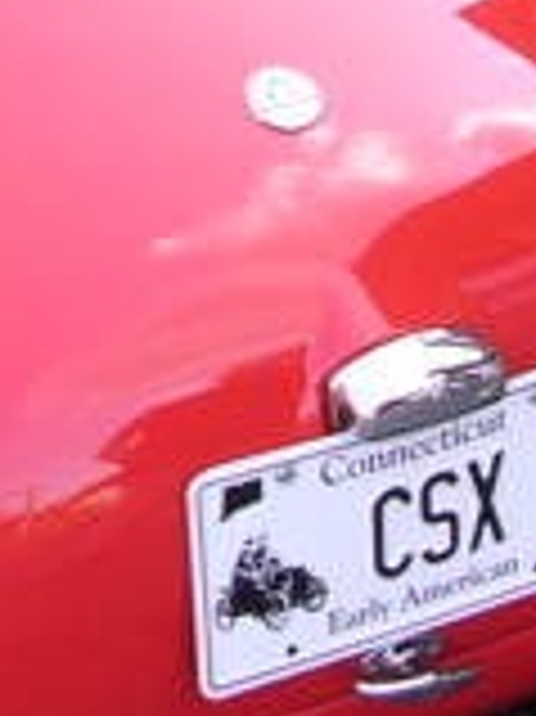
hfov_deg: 9.4
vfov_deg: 12.6
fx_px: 3163
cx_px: -261
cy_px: -122
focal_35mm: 153
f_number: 2.8
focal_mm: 5.8
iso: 100
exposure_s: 1/116
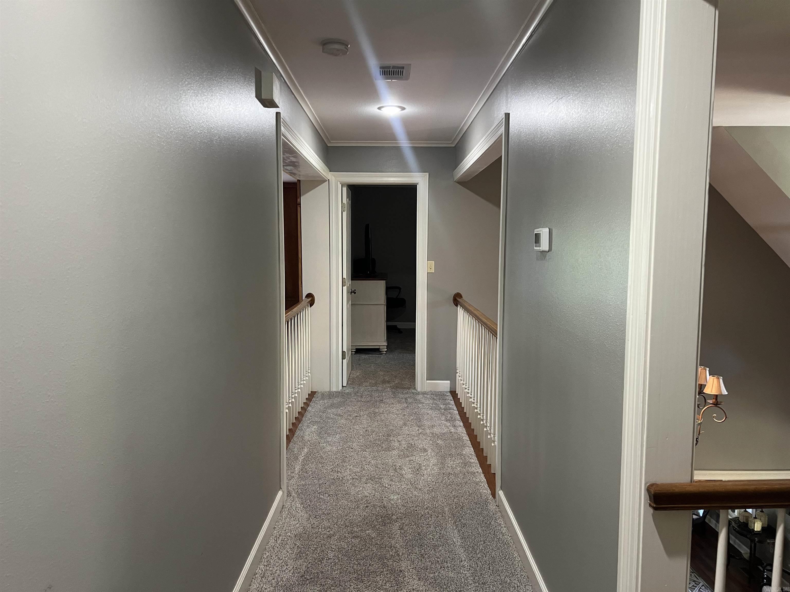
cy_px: 296
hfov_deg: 67.3
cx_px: 395
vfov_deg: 53.1
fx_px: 593
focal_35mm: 26
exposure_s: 1/60
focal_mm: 5.7
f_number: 1.5
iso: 200
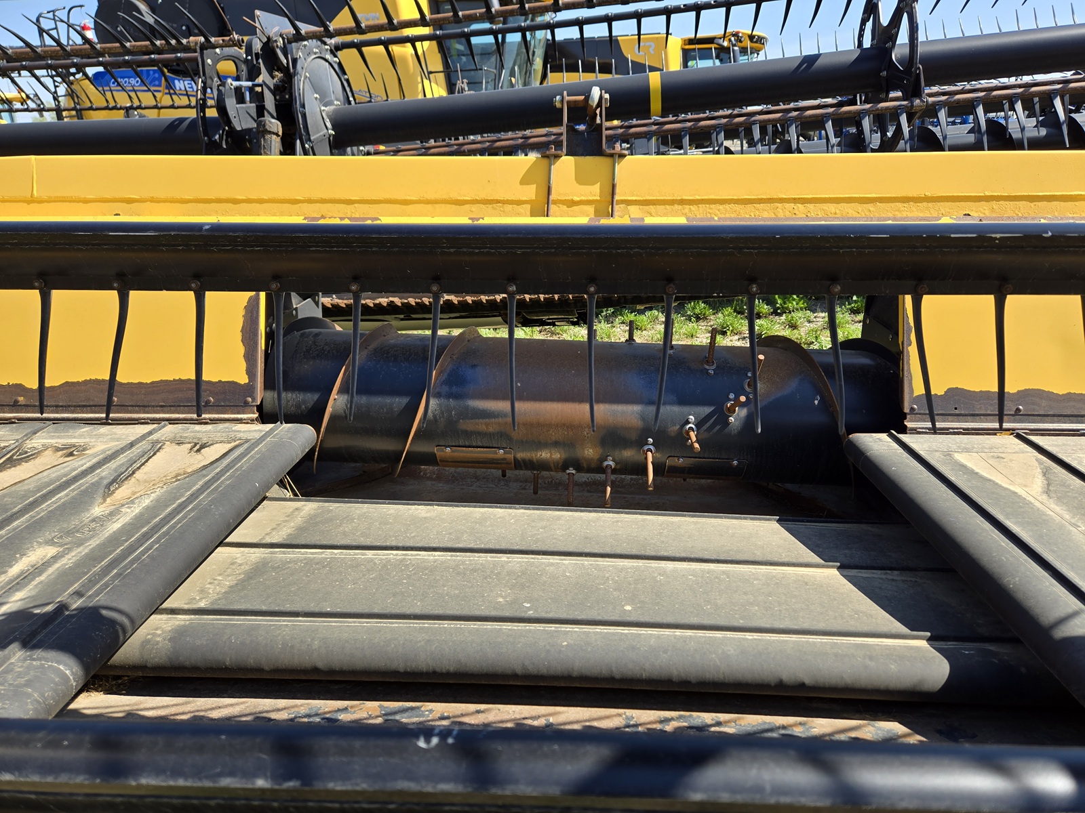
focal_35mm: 23
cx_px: 542
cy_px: 406
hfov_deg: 73.9
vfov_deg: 58.9
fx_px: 721
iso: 25
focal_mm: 5.4
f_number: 1.8
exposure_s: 1/805
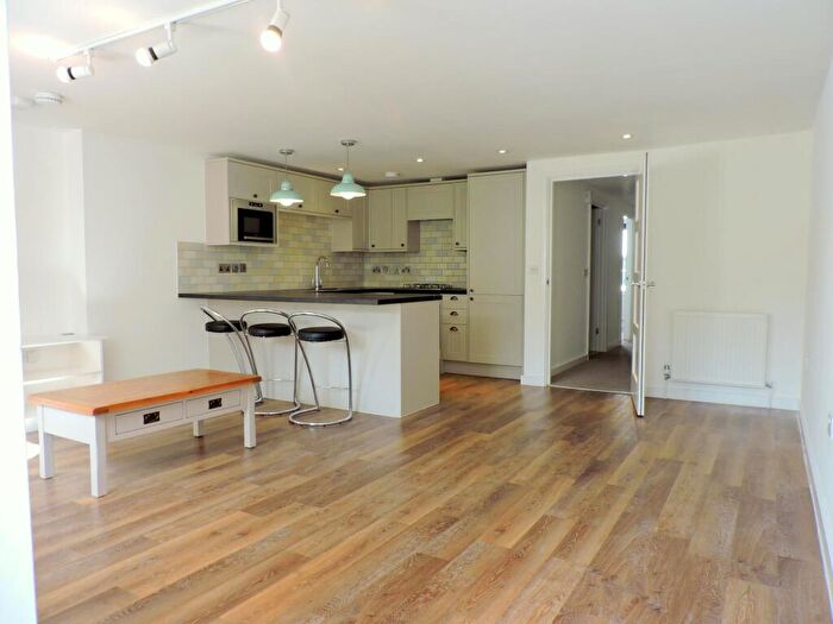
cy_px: 312
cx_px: 416
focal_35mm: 24
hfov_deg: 71.6
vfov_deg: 56.8
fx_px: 578
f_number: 3
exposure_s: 1/60
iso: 100
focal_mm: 4.3
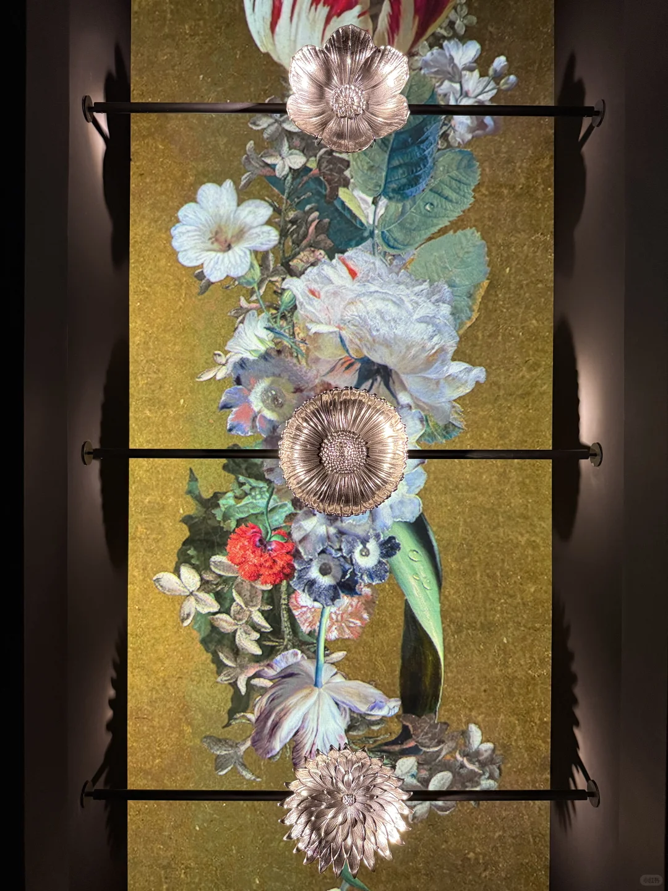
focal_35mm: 24
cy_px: 446
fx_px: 618
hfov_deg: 56.8
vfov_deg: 71.6
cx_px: 334
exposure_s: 1/60
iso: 320
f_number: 1.78
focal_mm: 6.76
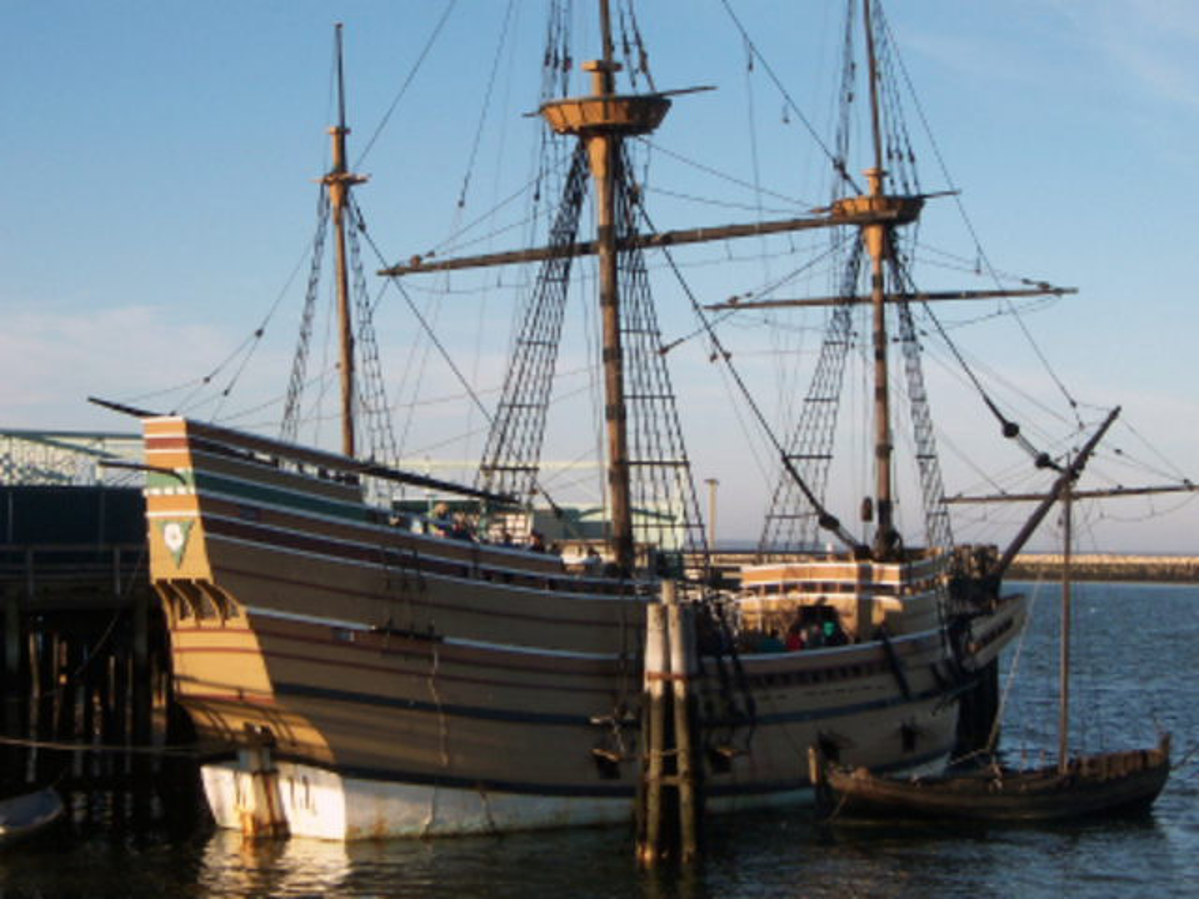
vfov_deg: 15.1
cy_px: 450
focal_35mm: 98
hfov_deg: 20.0
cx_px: 600
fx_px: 3394
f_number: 5.6
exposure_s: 1/250
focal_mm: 15.2
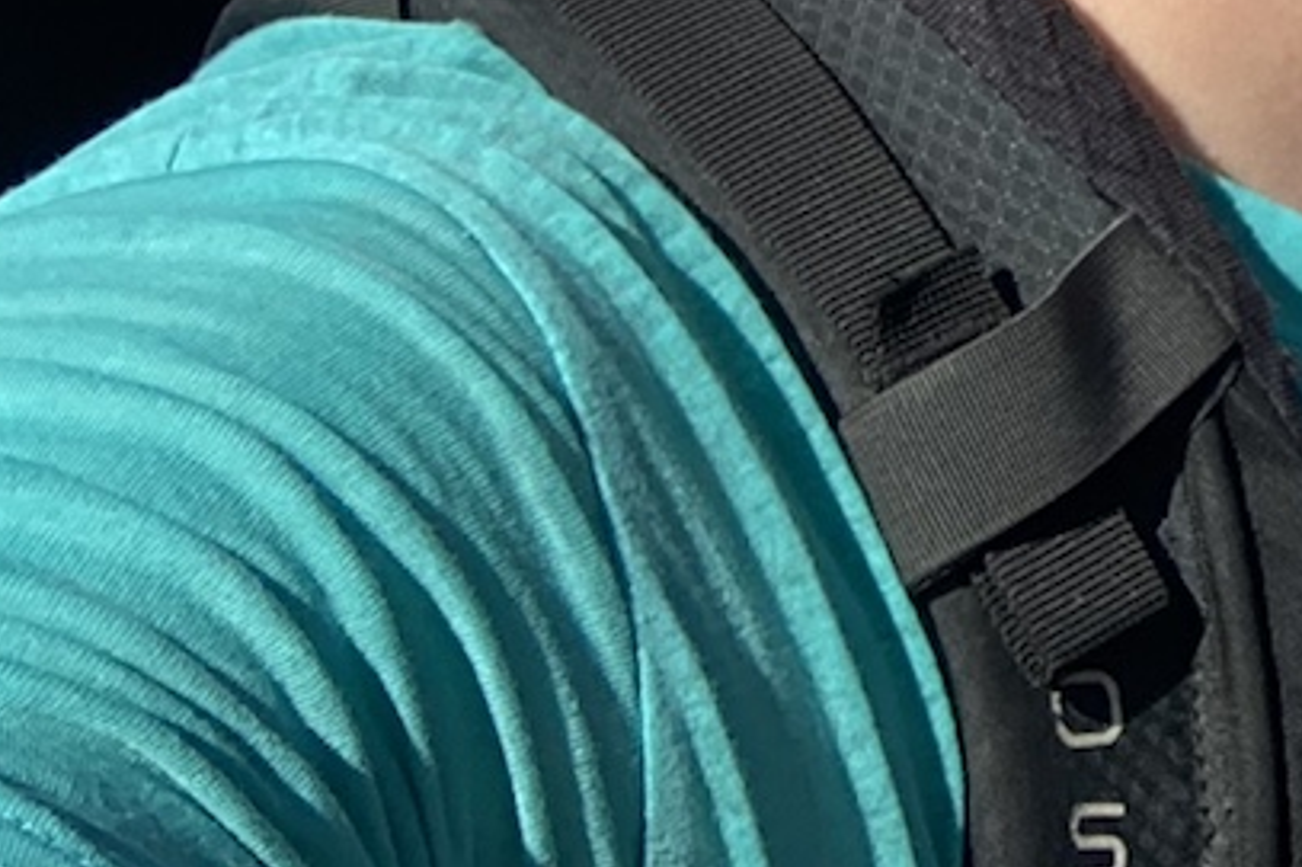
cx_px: 2460
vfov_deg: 9.7
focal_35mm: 131
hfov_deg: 13.7
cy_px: -944
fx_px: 4736
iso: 20
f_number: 2.2
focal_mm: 2.87
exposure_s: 1/1307
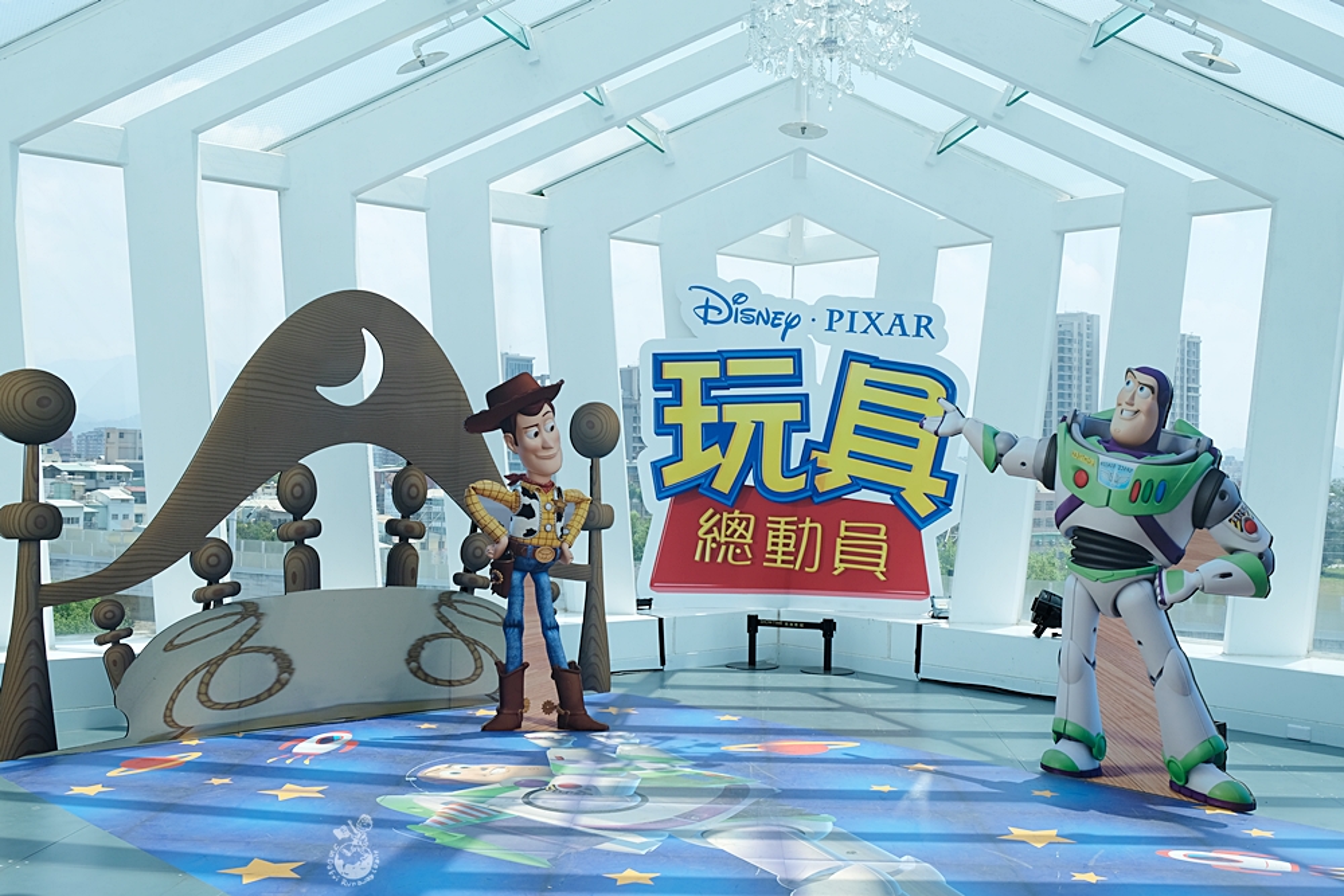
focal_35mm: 38
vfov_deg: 35.1
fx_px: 1419
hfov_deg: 50.7
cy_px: 448
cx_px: 672
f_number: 8
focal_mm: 25.4
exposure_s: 1/220
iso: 200
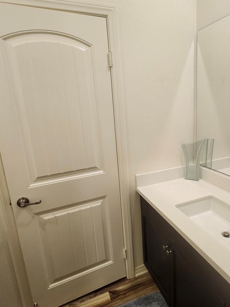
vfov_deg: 76.4
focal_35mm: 22
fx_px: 195
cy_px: 153
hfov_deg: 60.3
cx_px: 143
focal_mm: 1.74
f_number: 2.2
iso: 125
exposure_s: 1/60
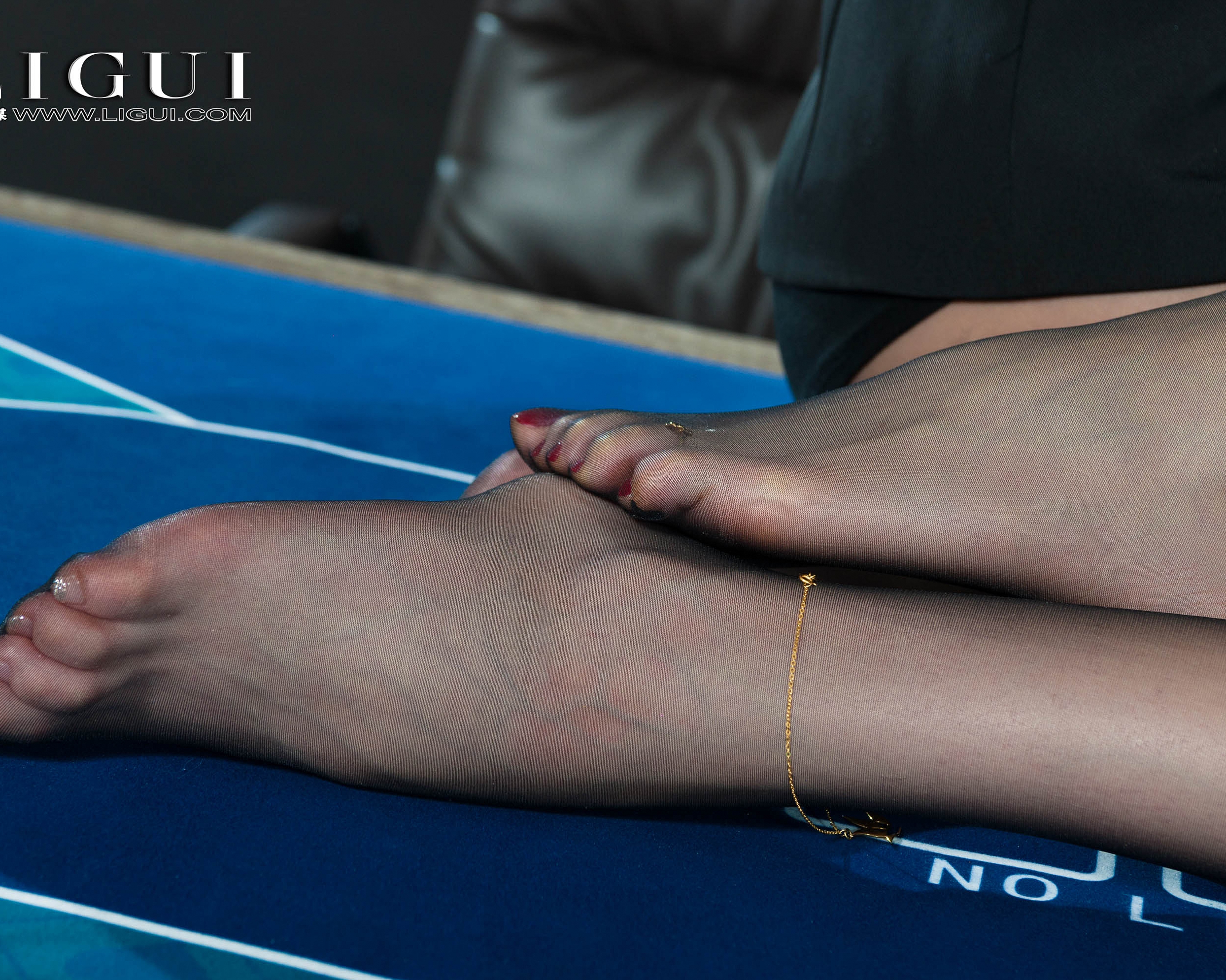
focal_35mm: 43
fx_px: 1560
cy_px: 492
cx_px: 584
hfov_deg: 42.9
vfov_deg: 34.9
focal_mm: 38
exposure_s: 1/125
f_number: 9
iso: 200
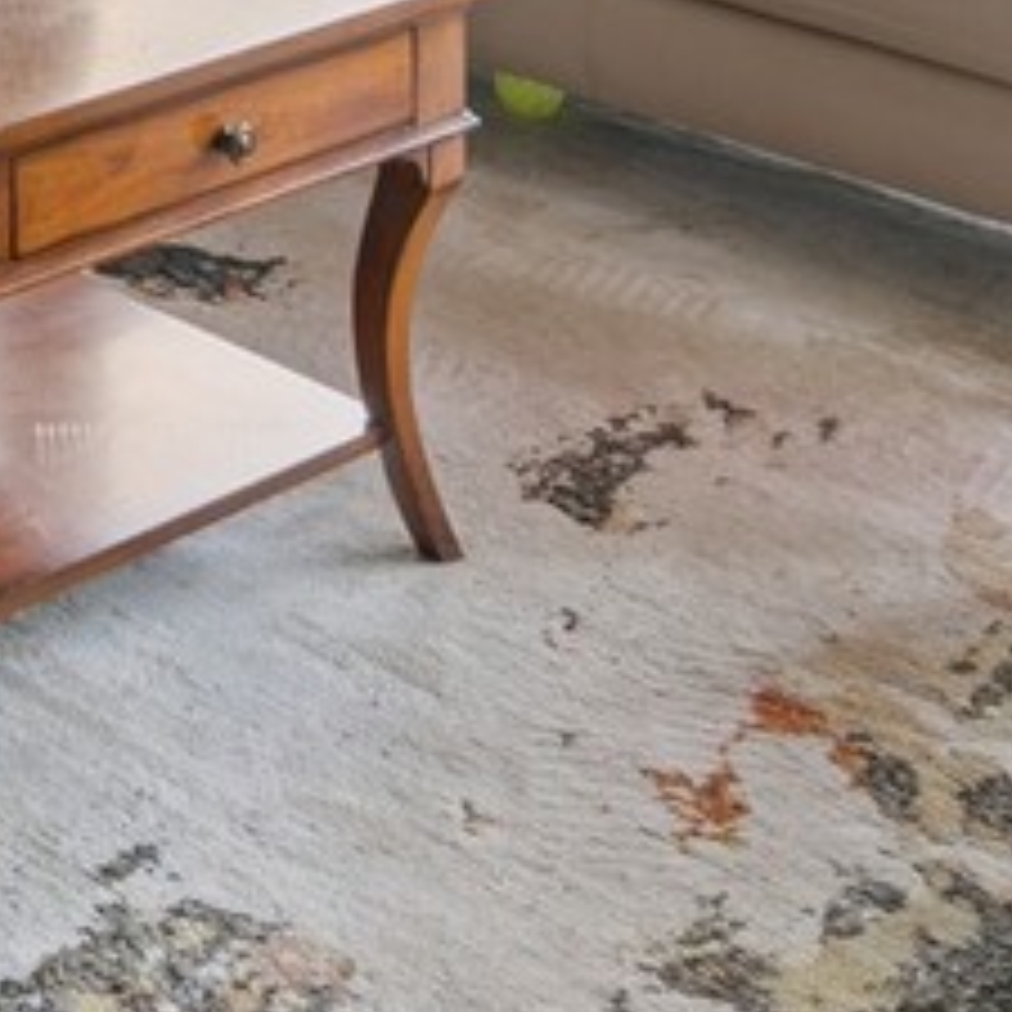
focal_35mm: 98
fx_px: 3241
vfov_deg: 13.9
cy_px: -1214
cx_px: -666
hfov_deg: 15.8
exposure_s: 1/20
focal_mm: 16
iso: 200
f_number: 9
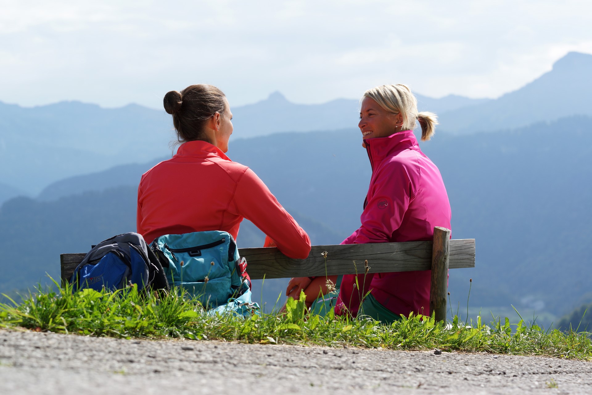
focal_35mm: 80
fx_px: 1315
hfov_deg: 25.4
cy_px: 198
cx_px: 296
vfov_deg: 17.1
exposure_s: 1/250
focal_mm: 80
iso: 100
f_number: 7.1
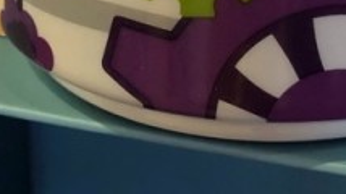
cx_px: 249
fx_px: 917
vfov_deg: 11.0
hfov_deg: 21.2
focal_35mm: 100
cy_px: -196
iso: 64
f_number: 1.8
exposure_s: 1/15
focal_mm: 3.99
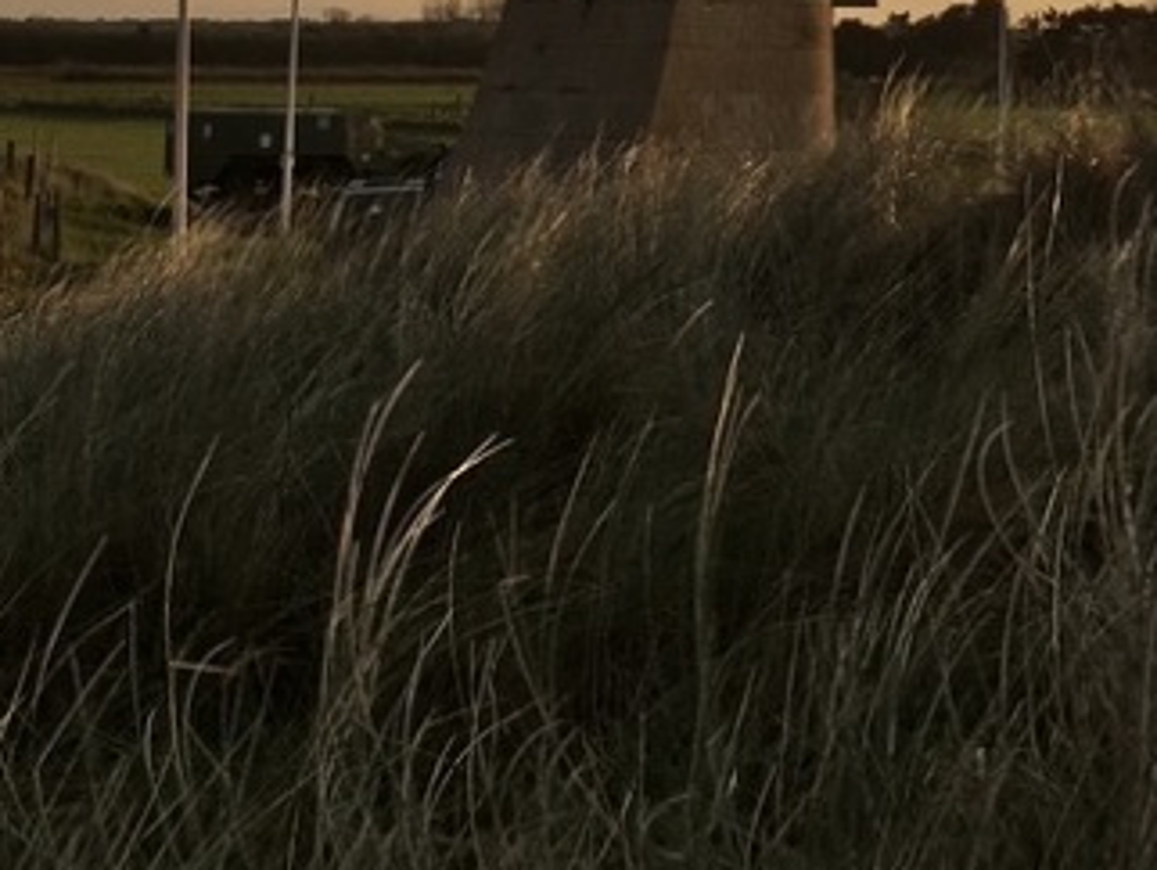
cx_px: 755
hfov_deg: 21.7
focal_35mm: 90
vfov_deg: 15.6
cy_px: -288
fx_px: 3010
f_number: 2.2
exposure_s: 1/1241
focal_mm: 4.15
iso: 25
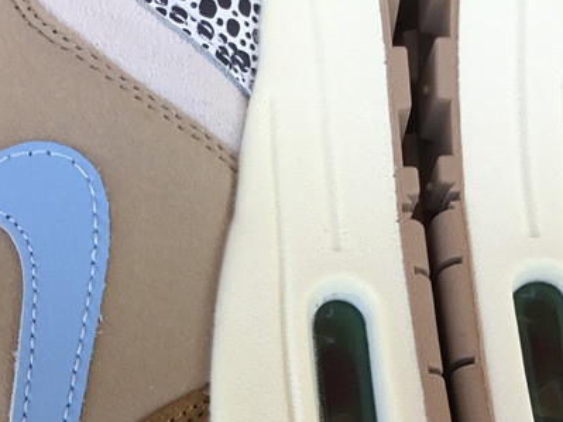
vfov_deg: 20.1
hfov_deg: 27.4
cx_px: 148
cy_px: 464
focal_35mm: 70
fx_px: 1138
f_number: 2.4
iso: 25
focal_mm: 3.3
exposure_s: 1/108
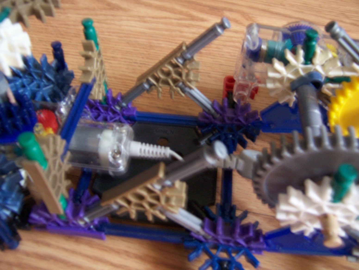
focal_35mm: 33
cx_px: 180
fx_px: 342
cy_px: 135
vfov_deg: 42.9
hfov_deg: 55.4
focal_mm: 5.5
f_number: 3.4
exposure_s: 1/8
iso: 140
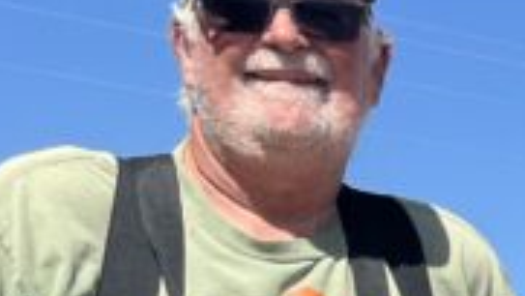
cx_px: 1381
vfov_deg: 7.1
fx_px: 2228
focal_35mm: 160
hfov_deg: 10.8
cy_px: 708
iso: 50
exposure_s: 1/4149
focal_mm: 5.1
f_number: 1.6
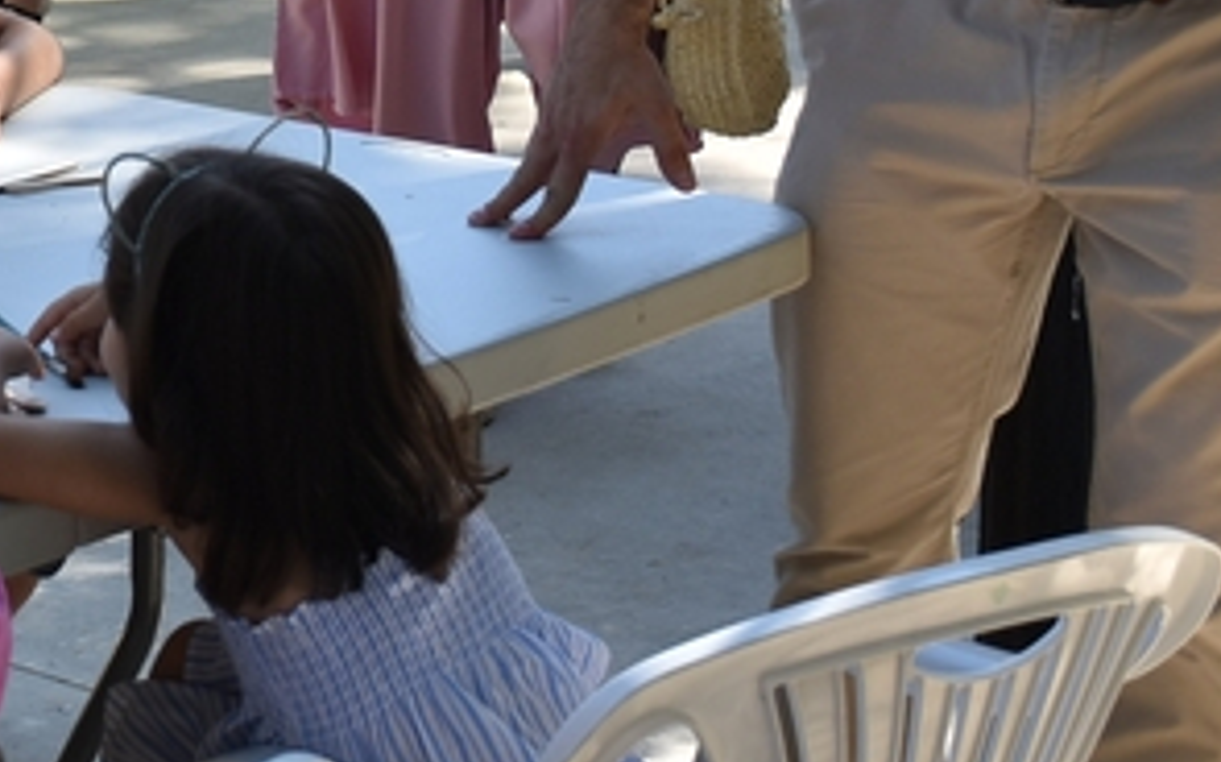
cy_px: -133
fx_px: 4656
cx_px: -170
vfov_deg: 9.2
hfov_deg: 14.5
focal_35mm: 140
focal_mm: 30
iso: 100
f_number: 4
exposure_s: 1/160
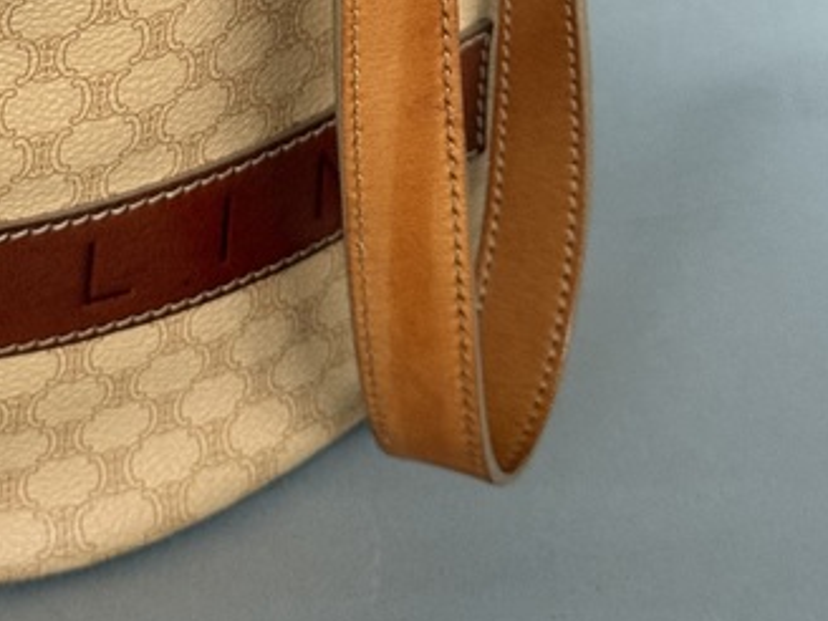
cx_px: 141
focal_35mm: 117
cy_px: -252
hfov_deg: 16.7
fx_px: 2799
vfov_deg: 12.2
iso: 250
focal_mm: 6.76
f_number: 1.78
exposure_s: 1/41
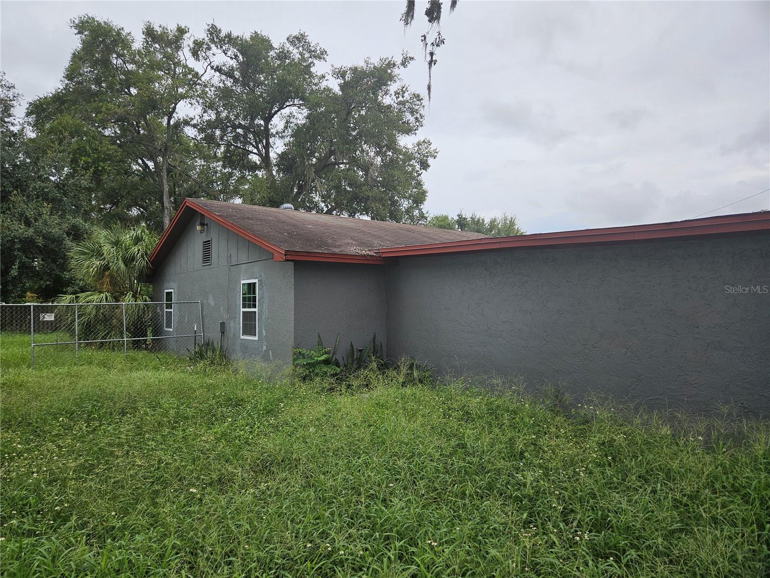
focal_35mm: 23
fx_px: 512
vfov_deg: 58.9
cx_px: 385
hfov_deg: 73.9
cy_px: 289
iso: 25
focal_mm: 5.4
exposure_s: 1/1300
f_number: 1.8
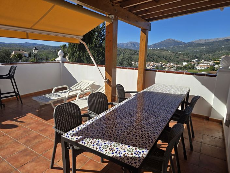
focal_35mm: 23
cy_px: 86
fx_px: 153
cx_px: 115
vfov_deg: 58.8
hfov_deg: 74.0
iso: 12
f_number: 1.7
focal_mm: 6.3
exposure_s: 1/1067
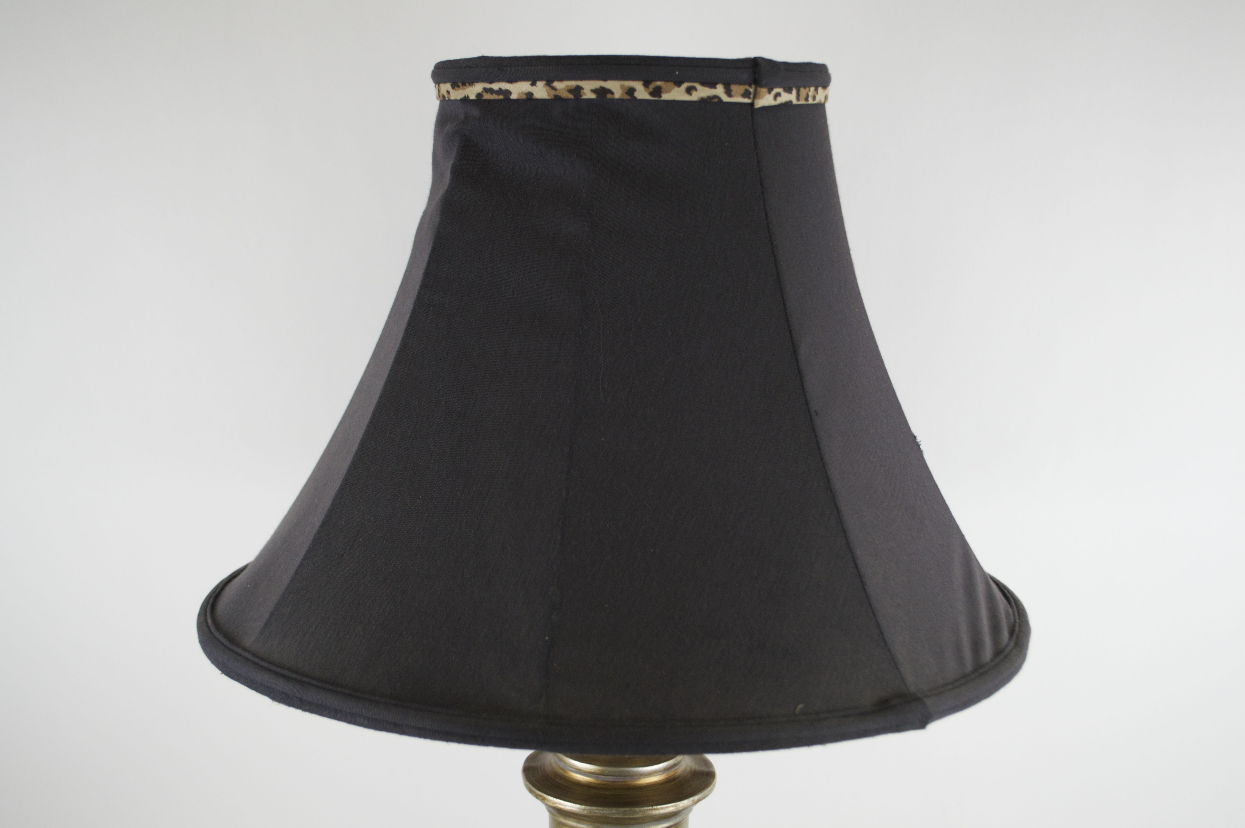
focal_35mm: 45
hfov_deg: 43.6
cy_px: 414
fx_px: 1555
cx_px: 622
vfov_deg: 29.8
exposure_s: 1/50
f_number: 4.5
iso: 400
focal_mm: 30
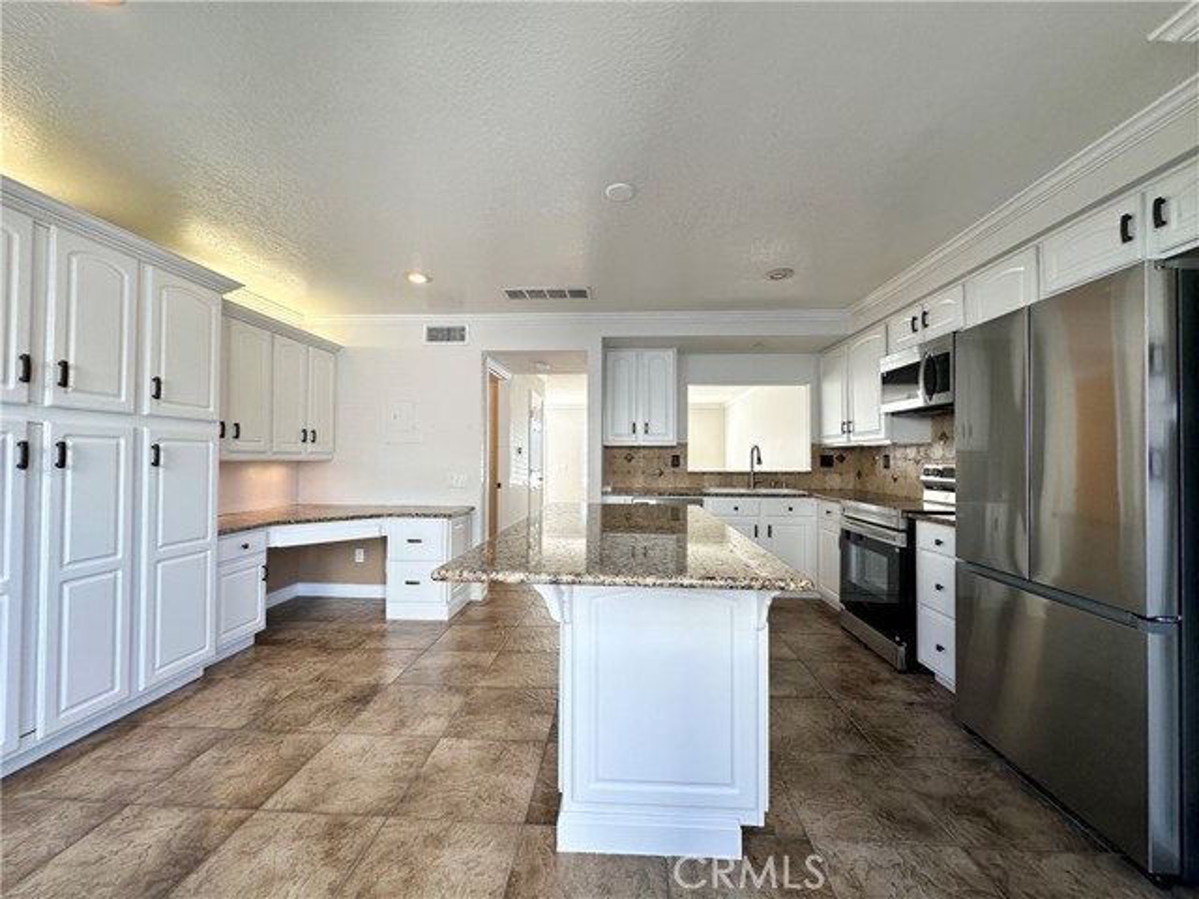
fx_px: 485
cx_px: 600
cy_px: 450
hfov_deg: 102.1
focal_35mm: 14
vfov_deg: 85.7
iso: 64
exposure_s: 1/120
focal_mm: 2.22
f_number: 2.2
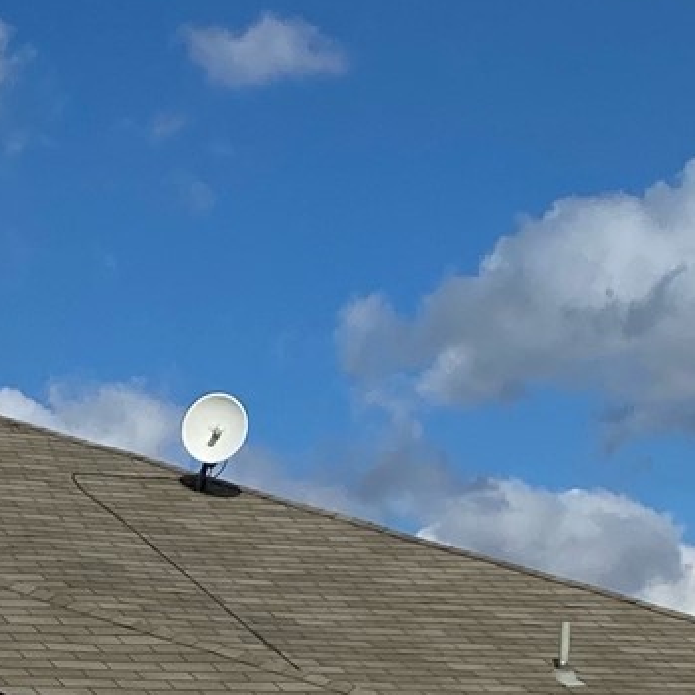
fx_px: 3044
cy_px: 1372
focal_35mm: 134
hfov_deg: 12.8
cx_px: -46
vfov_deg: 11.7
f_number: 1.8
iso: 32
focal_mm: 4.25
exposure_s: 1/7194
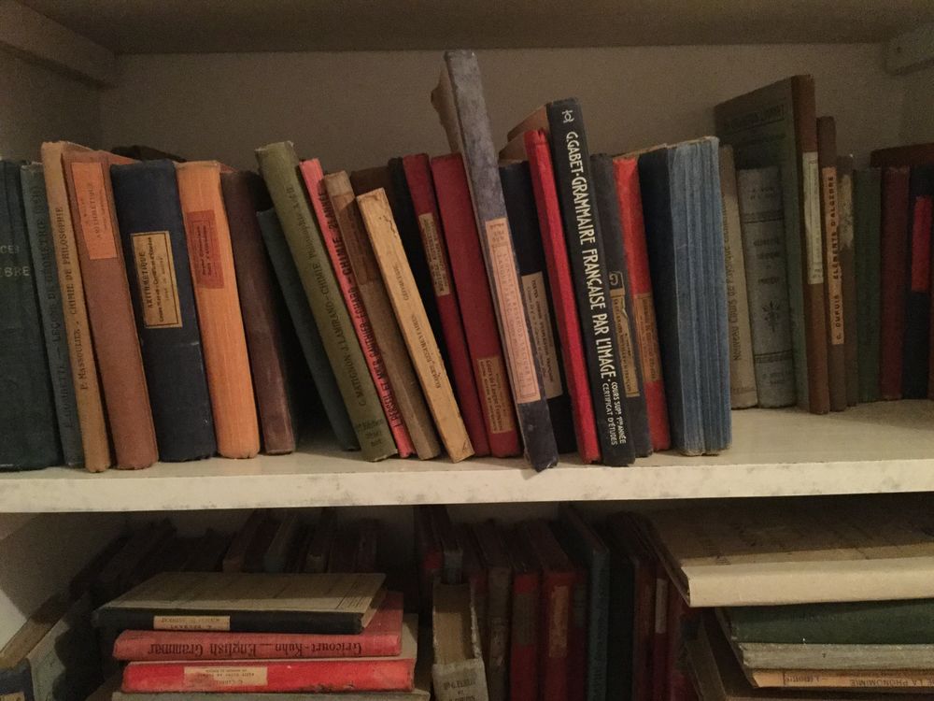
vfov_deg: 45.4
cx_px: 467
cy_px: 350
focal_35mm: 31
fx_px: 836
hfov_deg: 58.4
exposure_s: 1/17
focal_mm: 3.3
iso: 640
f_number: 2.4
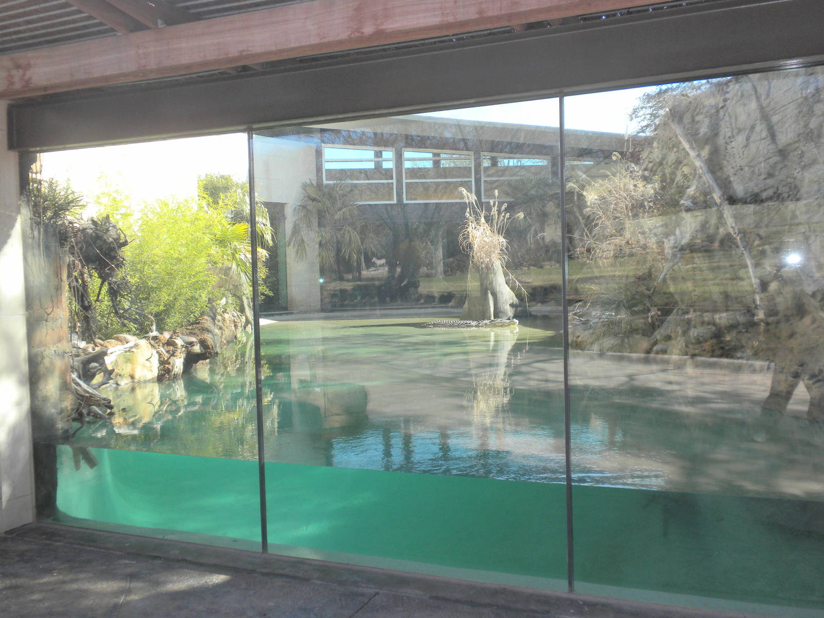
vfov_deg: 38.7
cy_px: 309
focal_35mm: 37
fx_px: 881
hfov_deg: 50.1
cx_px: 412
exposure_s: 1/200
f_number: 3.5
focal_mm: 6.6
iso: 90
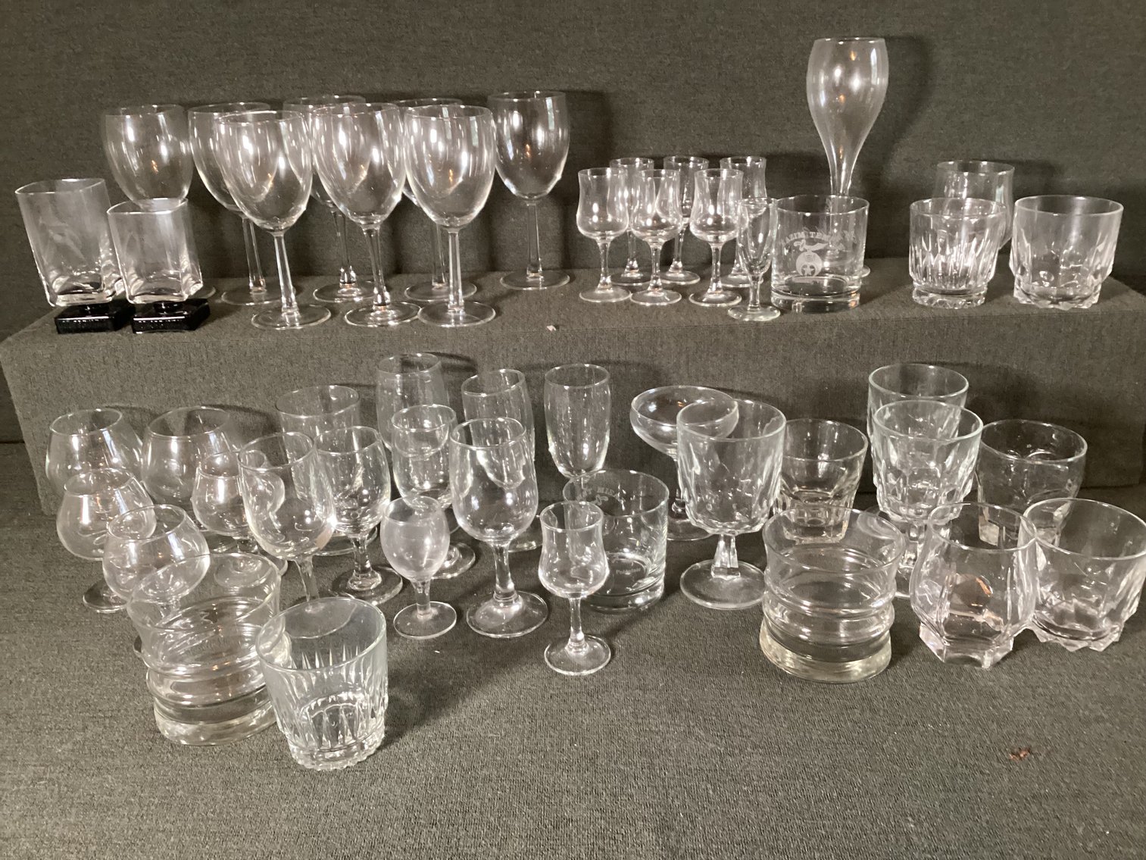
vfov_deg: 45.4
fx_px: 1026
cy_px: 430
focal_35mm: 31
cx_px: 573
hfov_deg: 58.3
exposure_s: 1/40
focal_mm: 3.3
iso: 400
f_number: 2.4
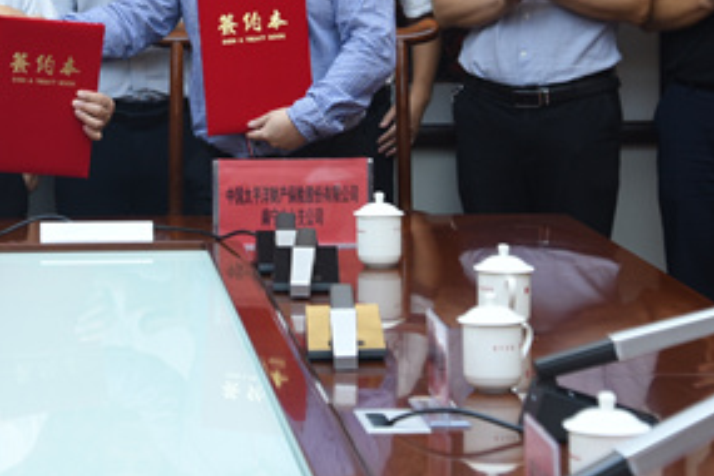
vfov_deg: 7.9
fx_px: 3451
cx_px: 158
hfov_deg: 11.8
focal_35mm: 174
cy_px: 28
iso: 450
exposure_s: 1/60
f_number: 4.5
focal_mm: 62
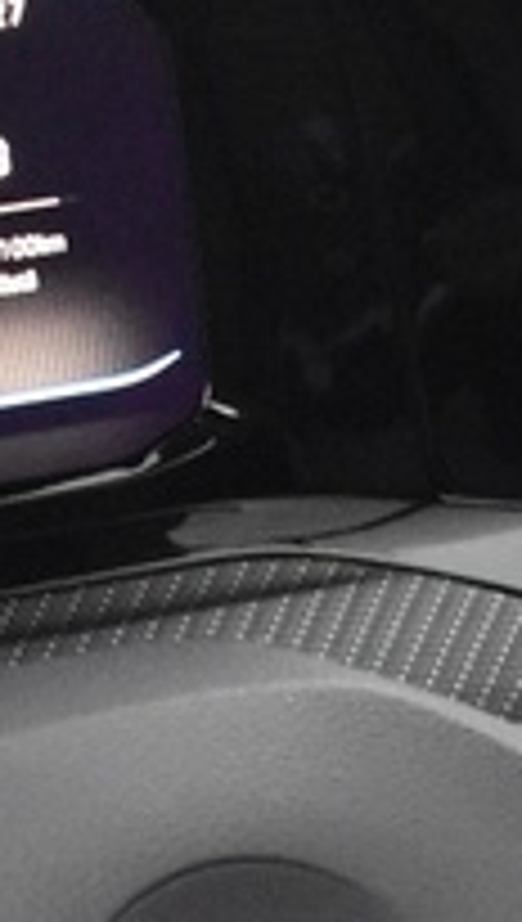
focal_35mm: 223
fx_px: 5463
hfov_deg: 5.4
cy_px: 1772
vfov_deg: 9.1
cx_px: 904
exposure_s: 1/25
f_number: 3.5
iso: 3200
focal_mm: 18
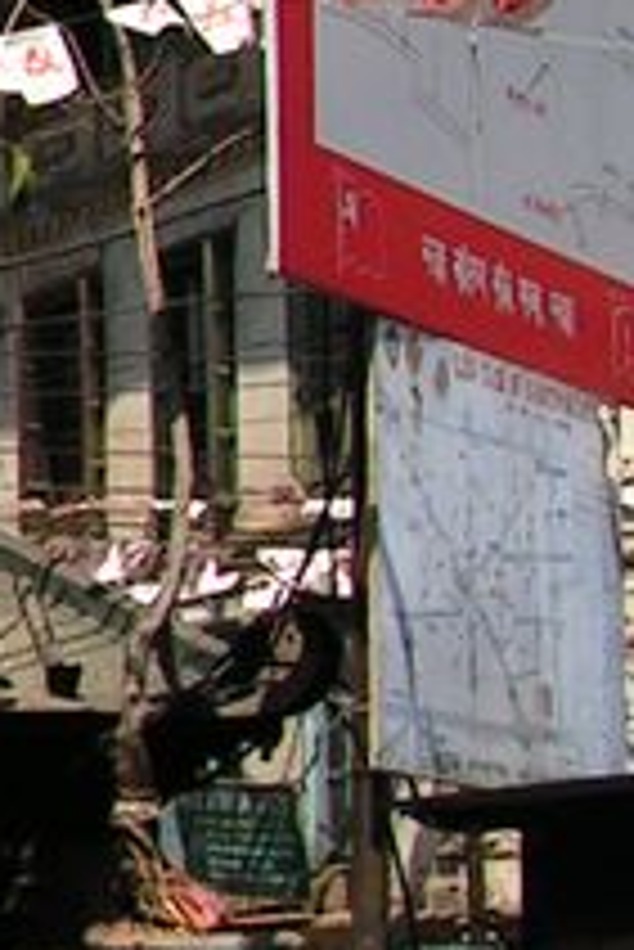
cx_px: -1160
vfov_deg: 10.7
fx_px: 5063
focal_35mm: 192
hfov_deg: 6.6
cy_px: 459
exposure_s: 1/100
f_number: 5.6
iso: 50
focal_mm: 6.3
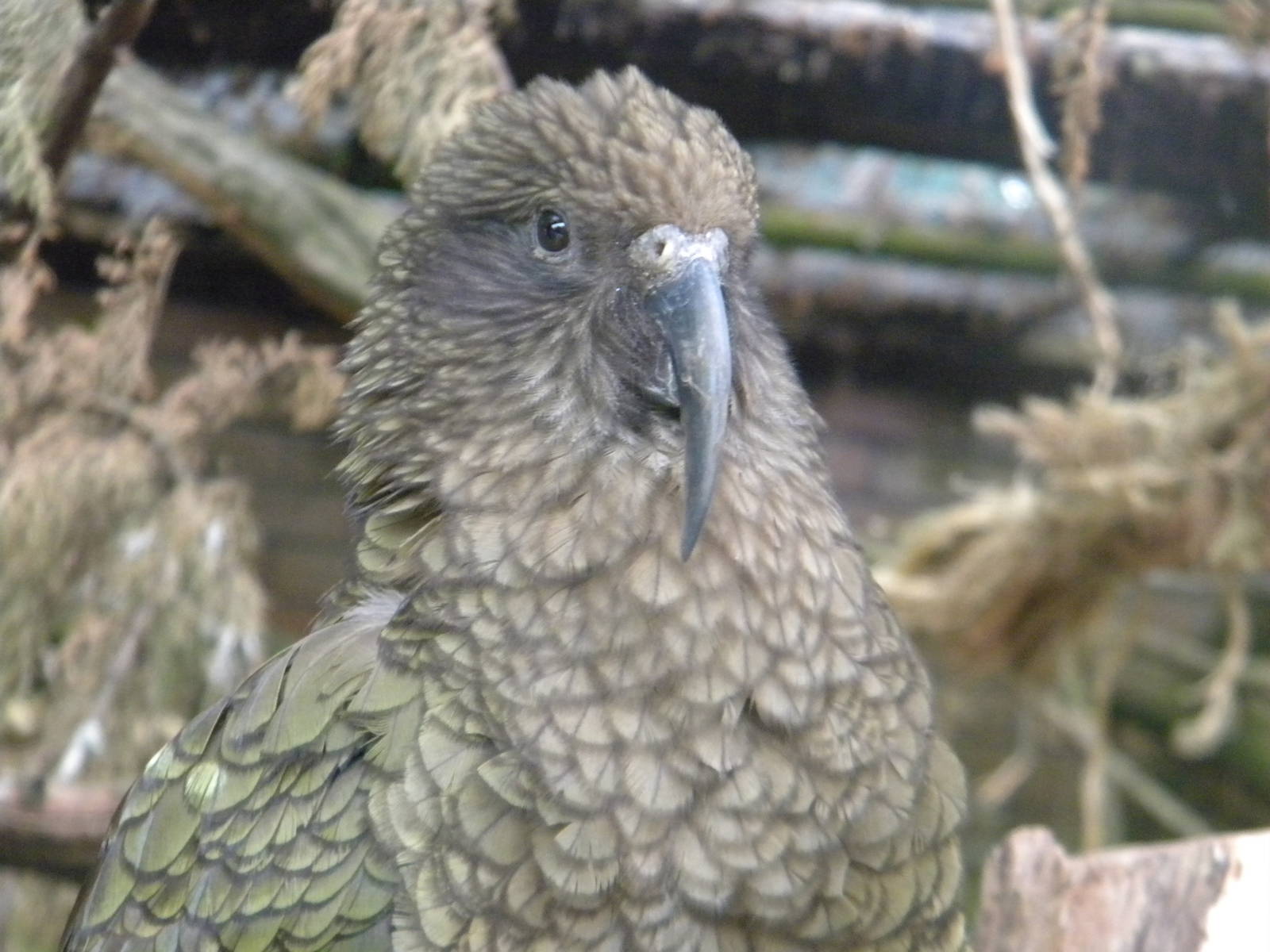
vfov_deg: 10.0
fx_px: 5430
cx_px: 635
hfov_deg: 13.3
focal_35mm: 148
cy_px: 476
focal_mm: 26.8
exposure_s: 1/37.5
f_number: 5
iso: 800
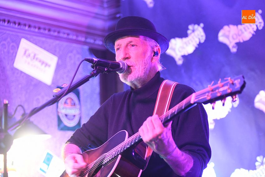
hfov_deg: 28.8
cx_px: 132
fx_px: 515
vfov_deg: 19.5
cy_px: 88
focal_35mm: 70
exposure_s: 1/50
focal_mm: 70
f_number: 2.8
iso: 6400
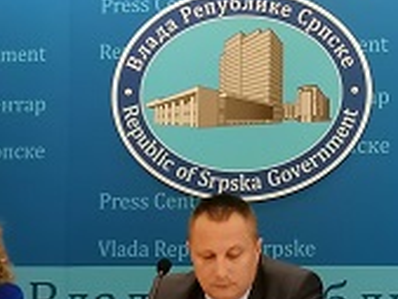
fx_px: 1691
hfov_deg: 13.4
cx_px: 276
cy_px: 91
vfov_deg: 10.1
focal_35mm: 147
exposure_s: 1/33.3
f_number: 1.8
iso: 200
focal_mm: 4.75
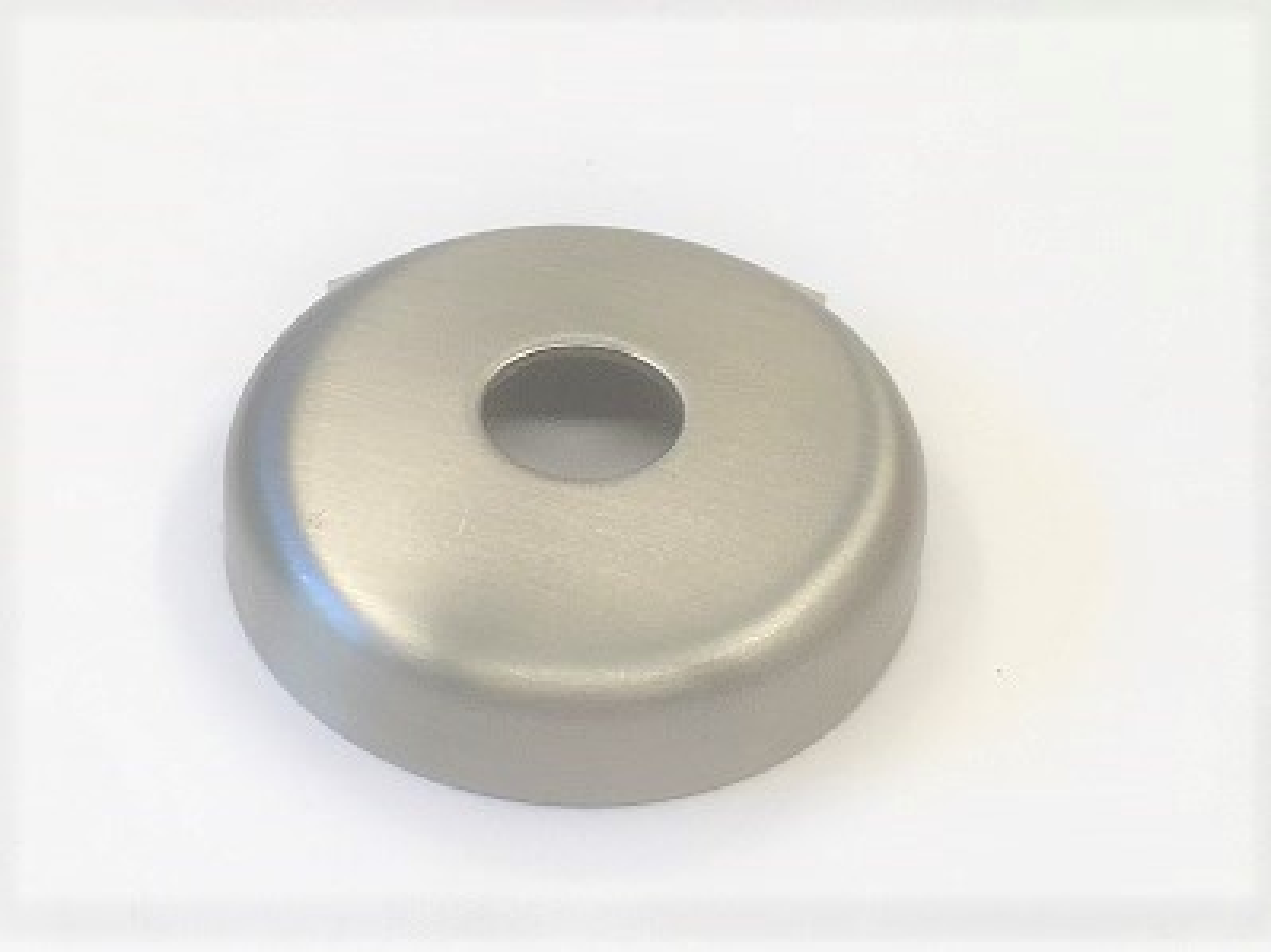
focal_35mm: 29
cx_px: 636
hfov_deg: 61.7
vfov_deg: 48.2
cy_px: 476
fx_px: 1064
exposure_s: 1/100
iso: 32
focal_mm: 4.15
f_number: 2.2
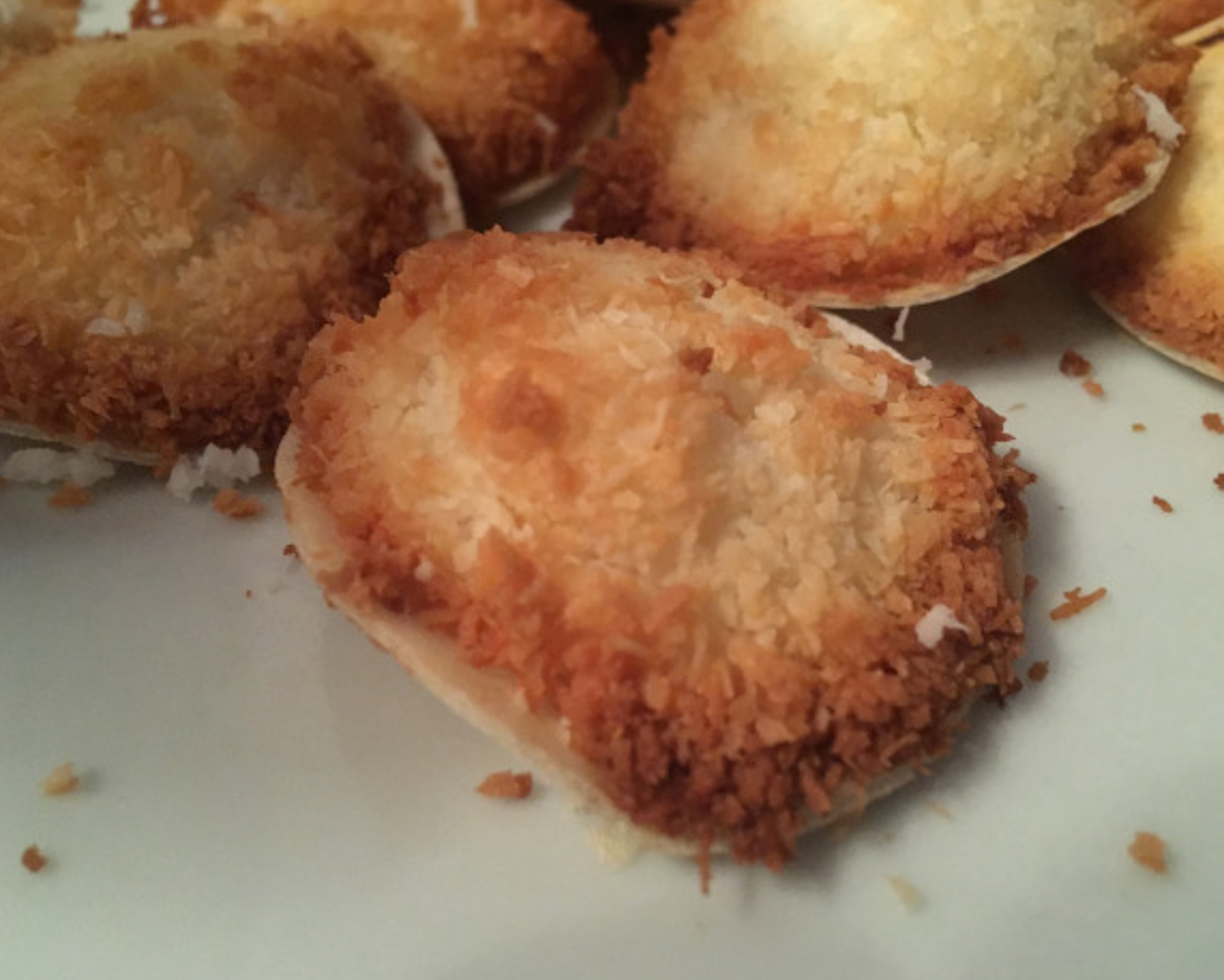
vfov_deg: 47.1
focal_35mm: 31
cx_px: 625
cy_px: 492
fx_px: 1123
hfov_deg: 57.2
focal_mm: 4.15
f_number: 2.2
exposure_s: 1/17
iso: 500
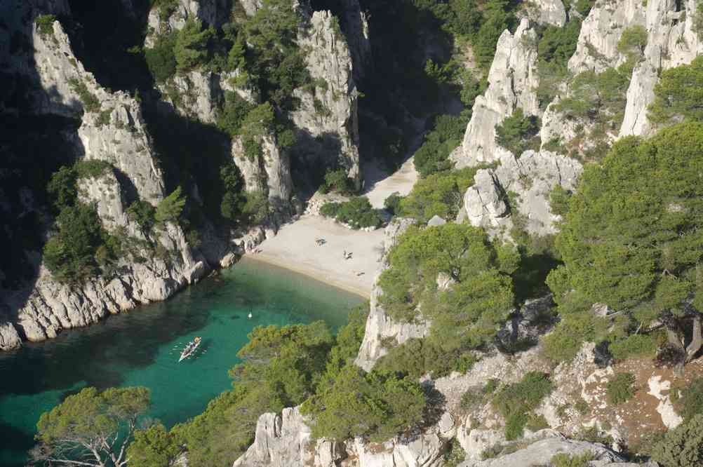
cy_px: 234
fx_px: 1609
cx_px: 352
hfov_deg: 24.6
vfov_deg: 16.5
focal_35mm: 82
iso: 100
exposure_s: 1/180
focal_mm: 55
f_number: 9.5
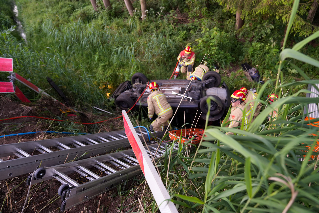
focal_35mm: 24
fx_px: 213
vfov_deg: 53.2
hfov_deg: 73.7
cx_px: 160
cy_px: 106
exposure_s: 1/30
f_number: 3.2
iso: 640
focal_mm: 24
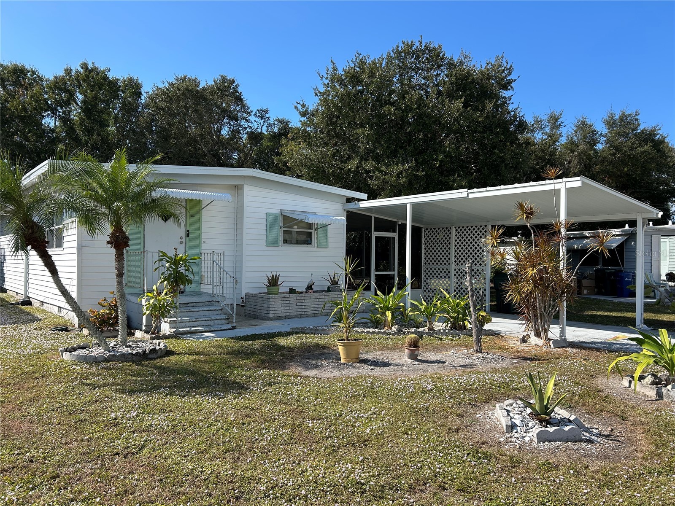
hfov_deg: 67.3
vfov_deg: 53.1
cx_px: 338
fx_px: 507
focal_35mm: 26
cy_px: 253
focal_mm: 5.7
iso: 50
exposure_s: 1/3257
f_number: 1.5
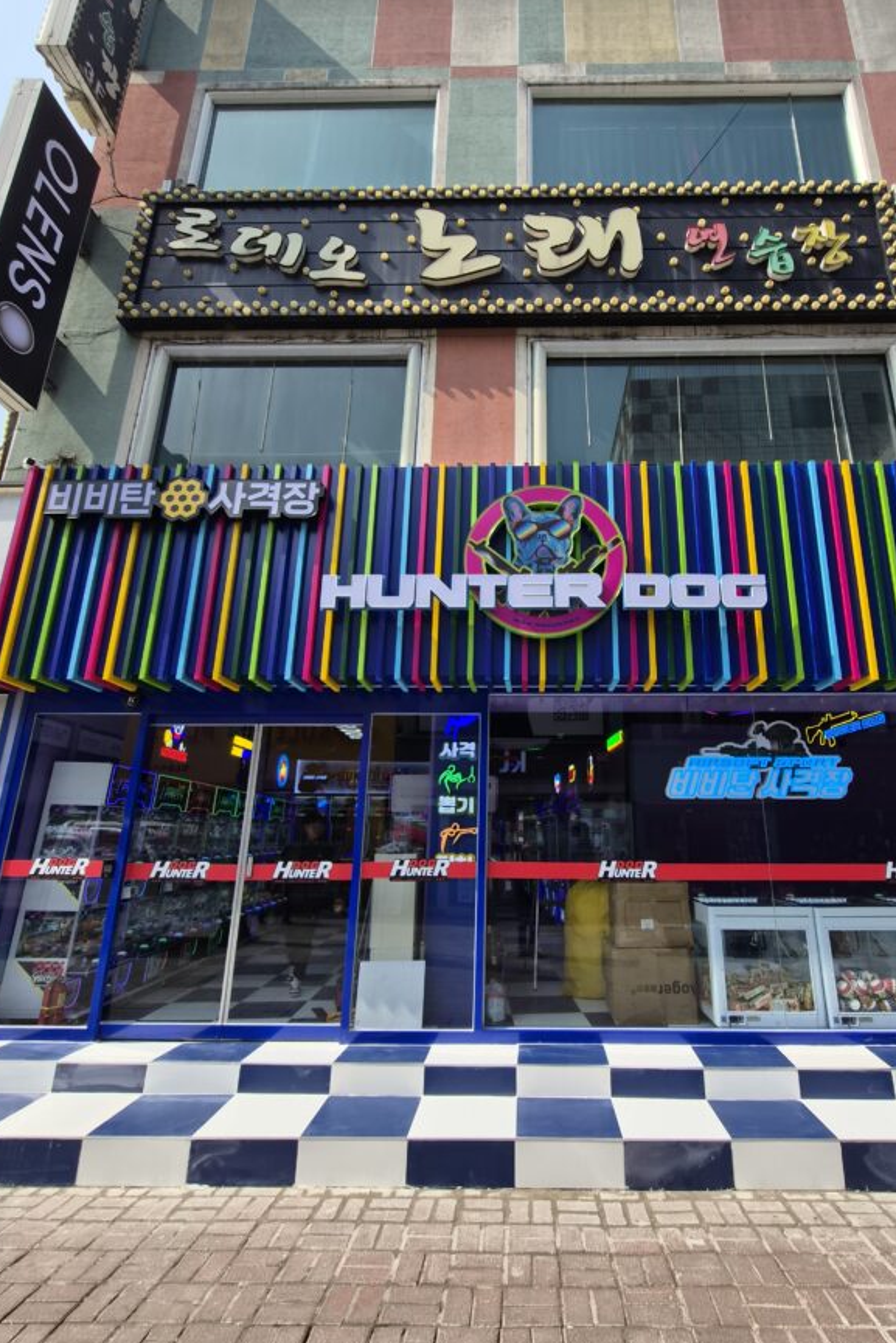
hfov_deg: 73.2
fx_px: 597
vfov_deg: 96.7
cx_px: 525
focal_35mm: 16
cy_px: 658
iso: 25
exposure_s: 1/1292
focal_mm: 1.7
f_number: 2.2
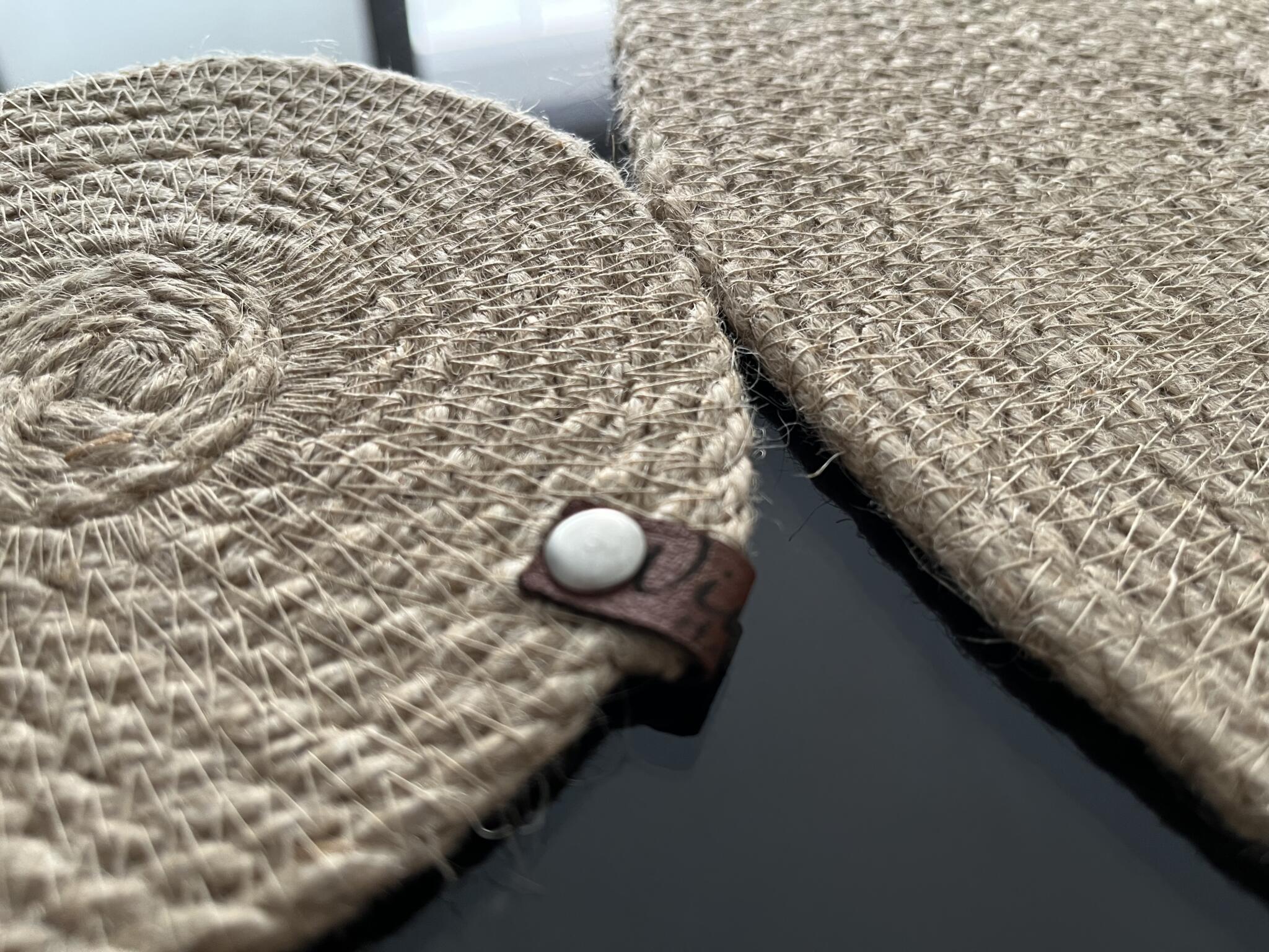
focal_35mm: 26
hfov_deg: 67.3
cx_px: 634
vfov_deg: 53.1
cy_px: 476
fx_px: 953
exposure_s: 1/60
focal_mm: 5.1
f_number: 1.6
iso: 200
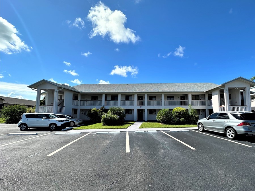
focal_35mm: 16
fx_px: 118
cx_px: 145
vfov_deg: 77.9
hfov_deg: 93.9
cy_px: 105
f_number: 2.2
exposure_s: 1/1795
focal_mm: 2.22
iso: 50
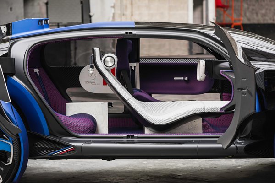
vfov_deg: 10.2
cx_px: 138
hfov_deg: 15.2
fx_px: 1031
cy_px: 92
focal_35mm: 135
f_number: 4.5
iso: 1000
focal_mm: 135
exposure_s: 1/200
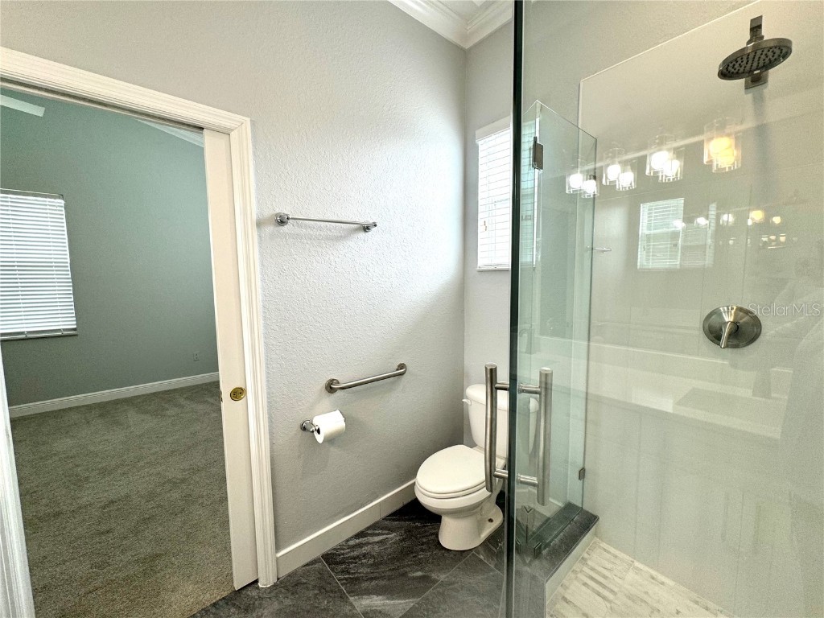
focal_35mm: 14
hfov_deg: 102.1
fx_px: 333
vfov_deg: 85.7
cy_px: 309
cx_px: 412
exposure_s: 1/120
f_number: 2.2
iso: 80
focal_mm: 2.22
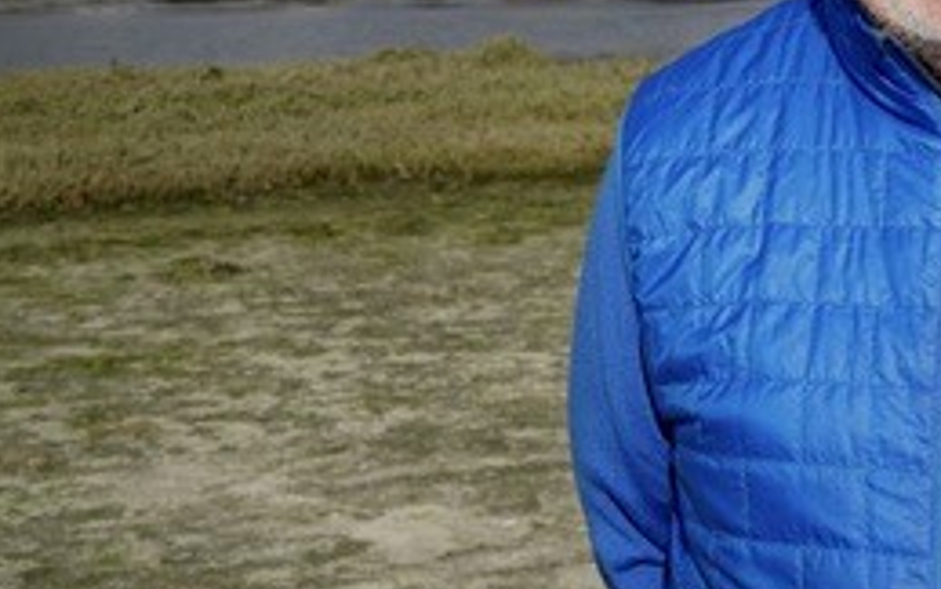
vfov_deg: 12.9
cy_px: -44
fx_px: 2565
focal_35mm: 100
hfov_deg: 20.1
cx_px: 966
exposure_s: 1/125
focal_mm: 47
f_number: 11
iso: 100
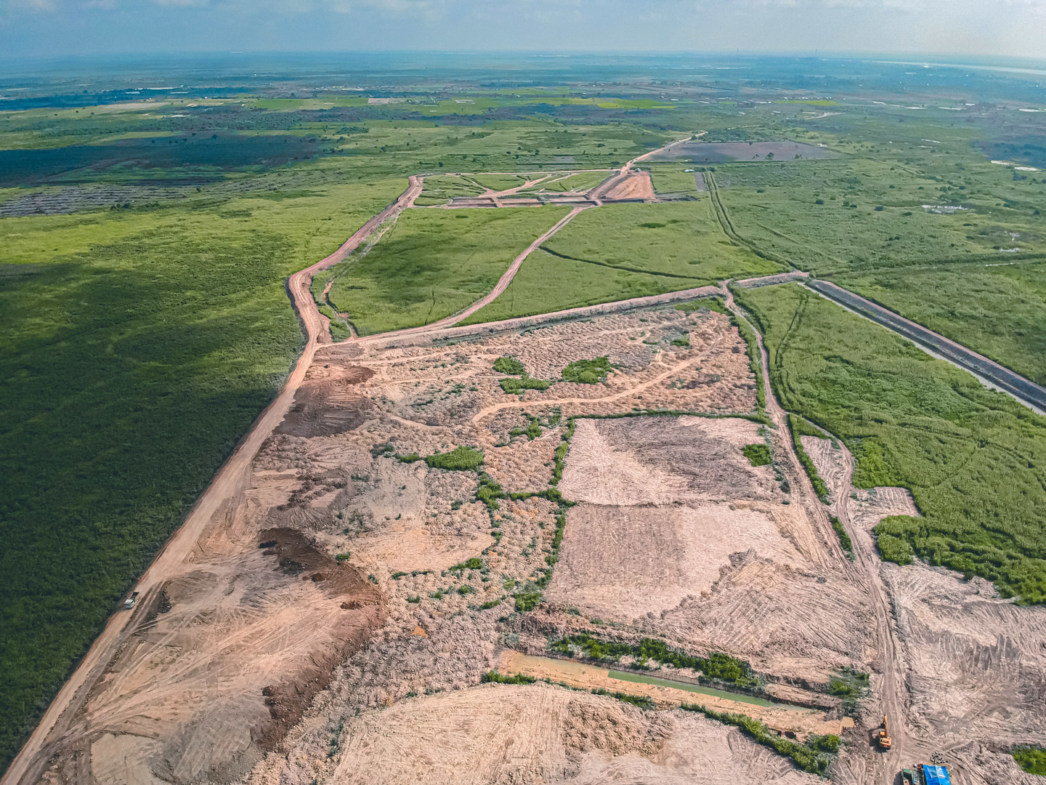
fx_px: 755
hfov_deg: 69.4
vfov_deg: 54.9
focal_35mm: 25
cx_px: 523
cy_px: 392
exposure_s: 1/1600
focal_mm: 4.49
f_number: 2.6
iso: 100
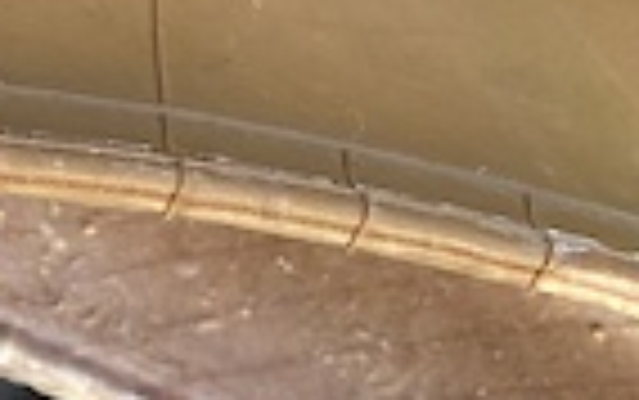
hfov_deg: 10.9
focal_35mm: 155
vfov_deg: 8.5
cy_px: 76
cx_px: -999
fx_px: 2701
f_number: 1.8
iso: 80
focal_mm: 4.25
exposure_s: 1/121
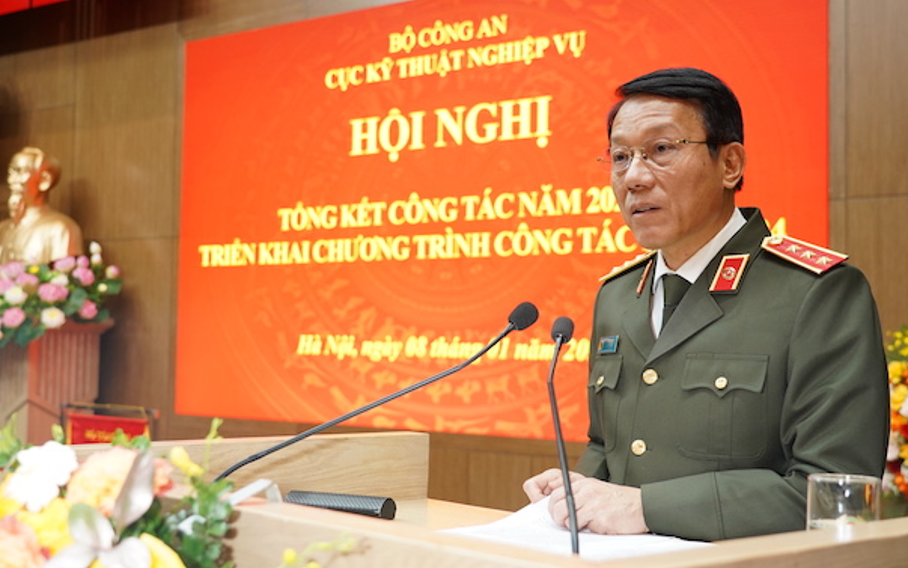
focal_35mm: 50
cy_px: 275
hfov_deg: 40.3
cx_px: 410
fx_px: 1237
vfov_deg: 25.8
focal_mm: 37
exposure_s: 1/160
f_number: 4
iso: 1600
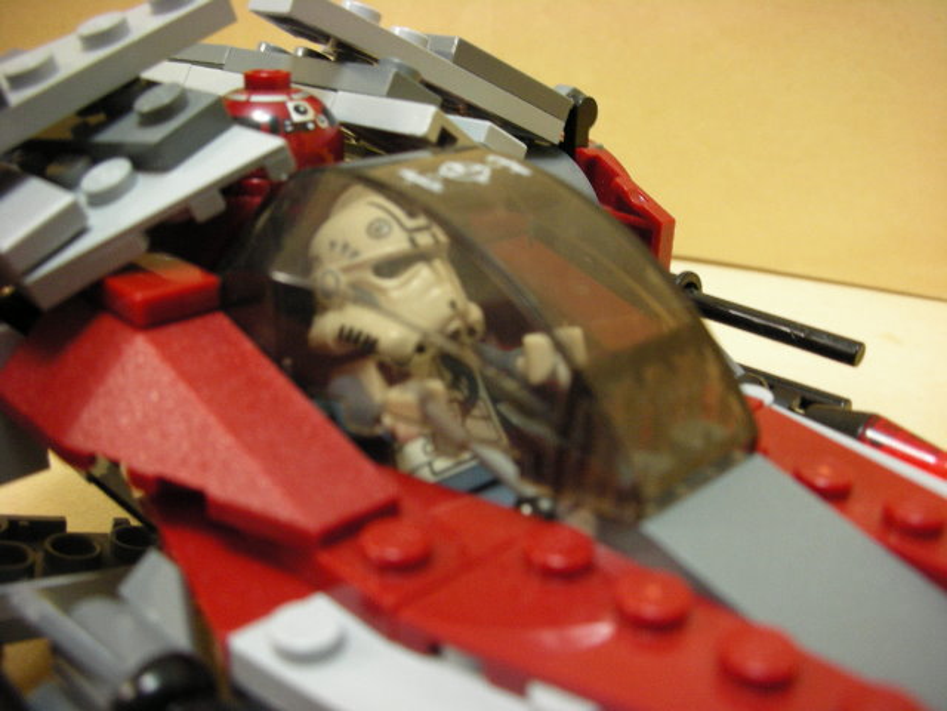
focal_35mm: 35
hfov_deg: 52.6
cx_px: 474
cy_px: 356
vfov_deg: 40.7
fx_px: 958
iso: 200
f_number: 3
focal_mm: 5.8
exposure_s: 1/4.7
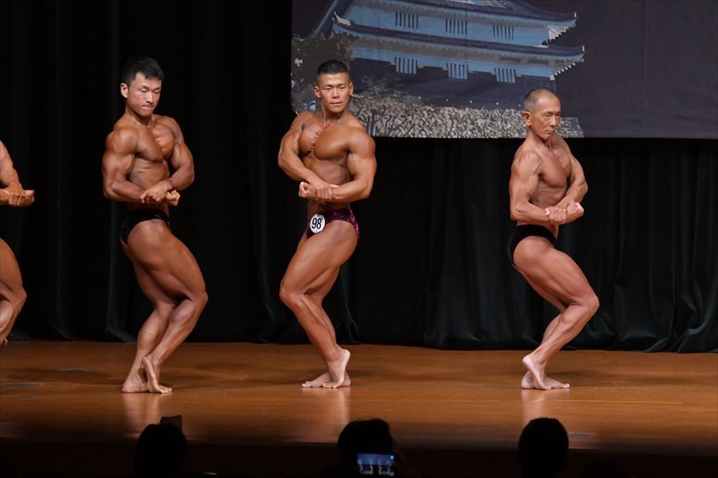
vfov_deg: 5.4
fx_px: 5083
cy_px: 239
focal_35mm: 255
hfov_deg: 8.1
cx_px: 359
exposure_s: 1/400
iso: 5000
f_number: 5.6
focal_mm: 170
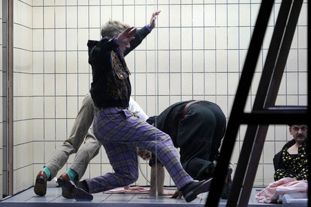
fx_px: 1726
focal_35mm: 200
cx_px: 156
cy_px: 104
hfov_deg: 10.3
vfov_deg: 6.9
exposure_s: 1/250
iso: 3200
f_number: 6.3
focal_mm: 200
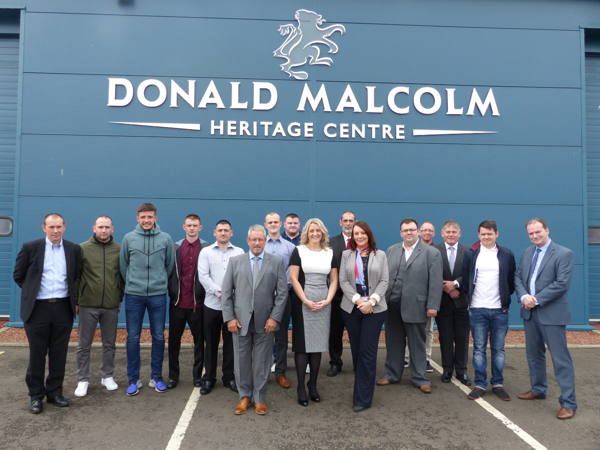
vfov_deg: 54.9
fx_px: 433
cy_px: 225
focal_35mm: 25
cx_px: 300
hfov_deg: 69.4
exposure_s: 1/200
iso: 100
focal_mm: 4.5
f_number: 4
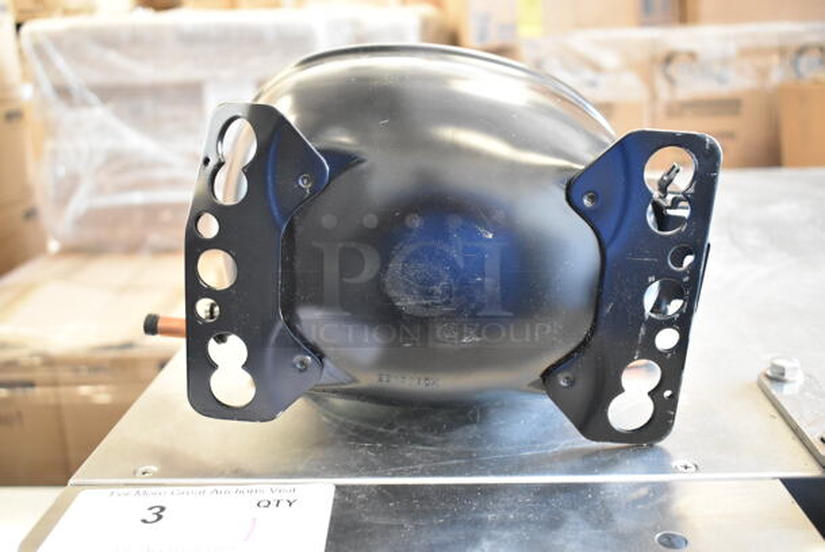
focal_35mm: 38
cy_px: 276
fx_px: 860
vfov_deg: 35.6
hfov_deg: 51.2
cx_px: 412
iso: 4500
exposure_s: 1/125
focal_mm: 25
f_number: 4
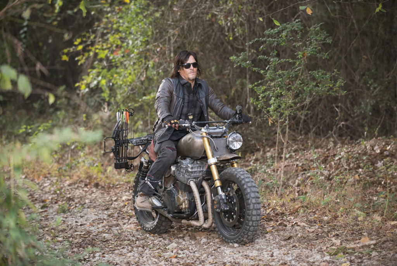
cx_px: 198
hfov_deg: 15.2
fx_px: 1490
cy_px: 133
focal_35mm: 135
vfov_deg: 10.2
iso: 1600
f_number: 3.2
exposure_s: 1/200
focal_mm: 135
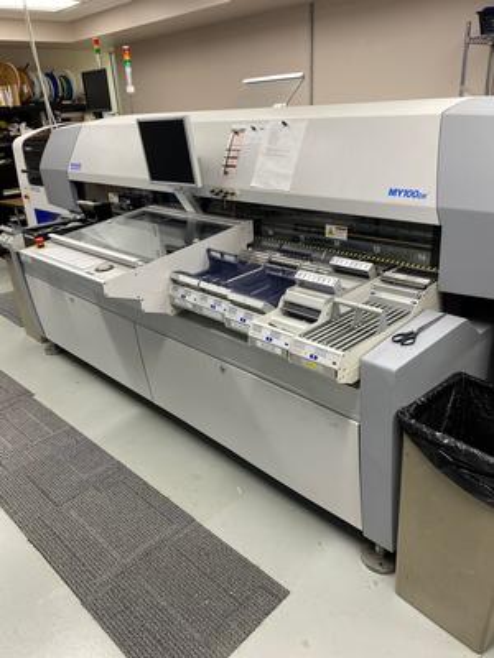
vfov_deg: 67.3
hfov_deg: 53.1
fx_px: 495
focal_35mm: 26
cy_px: 329
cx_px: 247
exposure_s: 1/60
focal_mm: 4.25
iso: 80
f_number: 1.8
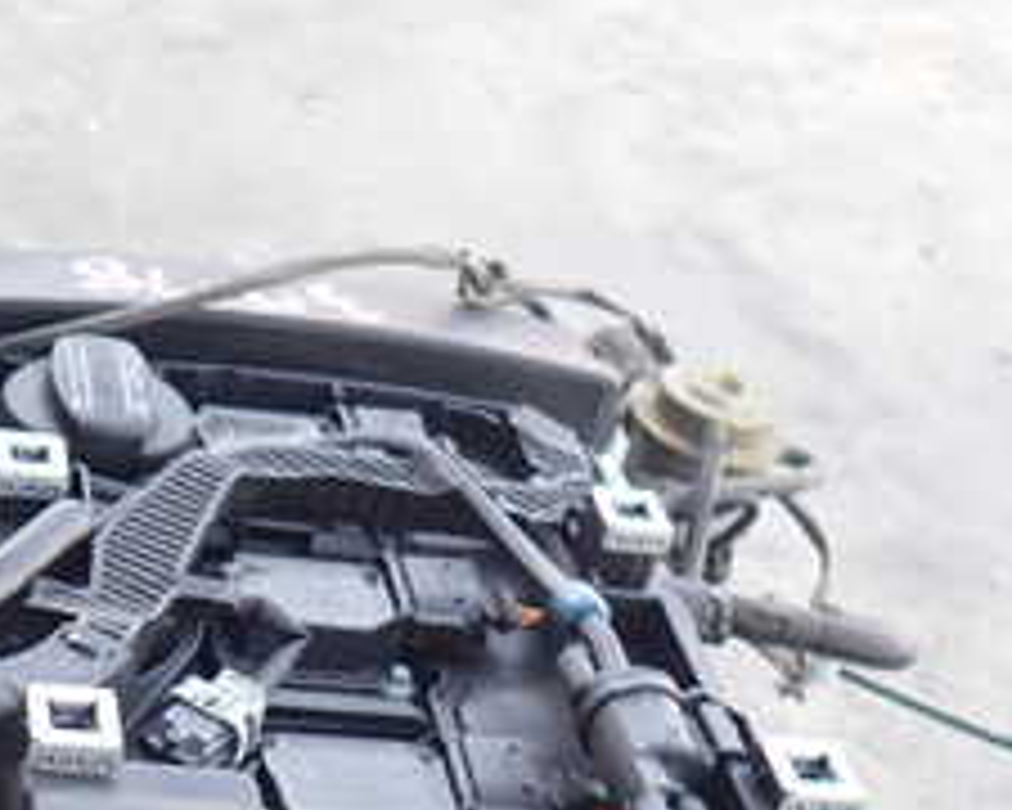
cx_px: 144
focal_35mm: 65
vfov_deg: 22.2
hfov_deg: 28.3
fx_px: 1947
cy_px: 891
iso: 125
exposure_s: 1/125
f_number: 2
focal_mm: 4.5
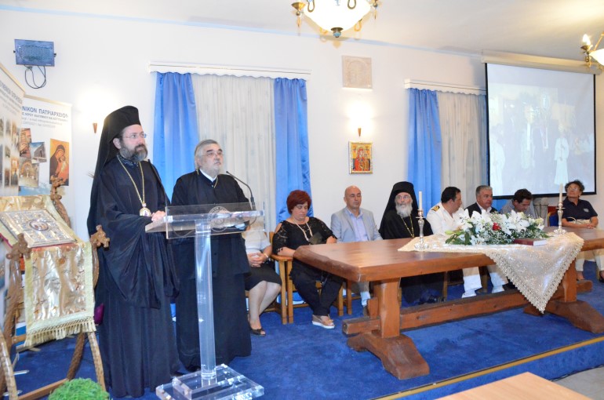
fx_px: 452
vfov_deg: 47.7
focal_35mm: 27
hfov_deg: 67.5
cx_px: 302
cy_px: 200
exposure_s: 1/125
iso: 6400
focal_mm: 18
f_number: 6.3
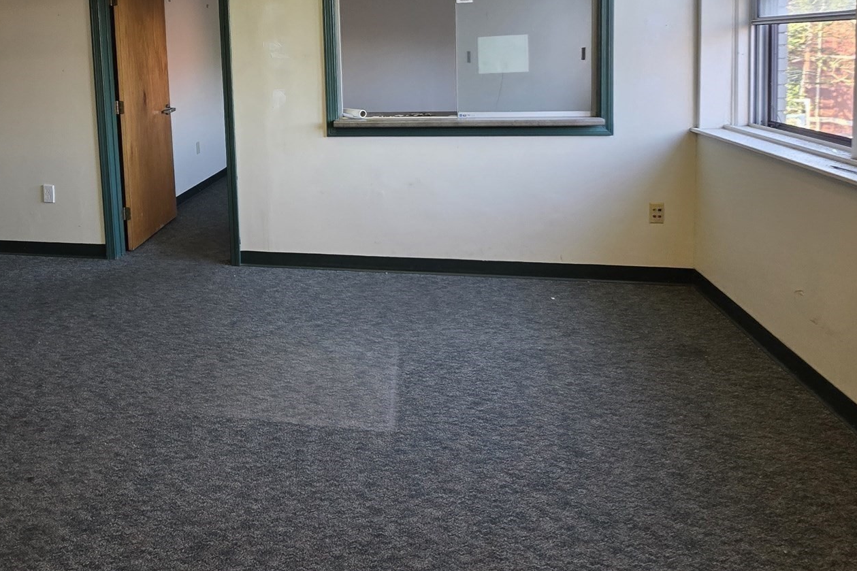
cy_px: 91
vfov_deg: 52.4
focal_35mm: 22
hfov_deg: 77.1
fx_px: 524
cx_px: 317
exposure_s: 1/60
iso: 200
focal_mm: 2.2
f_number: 1.9
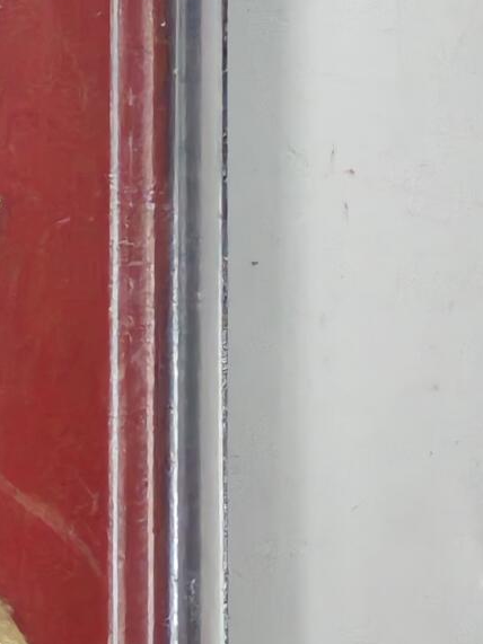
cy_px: 149
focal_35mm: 246
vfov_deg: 8.0
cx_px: -252
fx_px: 4578
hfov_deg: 6.0
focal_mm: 5.52
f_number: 1.95
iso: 640
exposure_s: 1/33
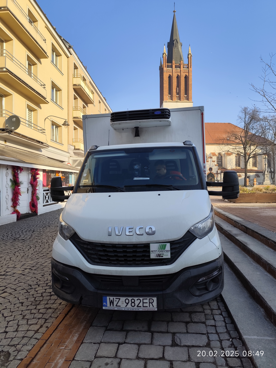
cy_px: 184
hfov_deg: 58.9
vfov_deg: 73.9
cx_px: 138
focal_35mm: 23
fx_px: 245
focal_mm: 6.19
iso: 50
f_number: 1.65
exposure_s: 1/710
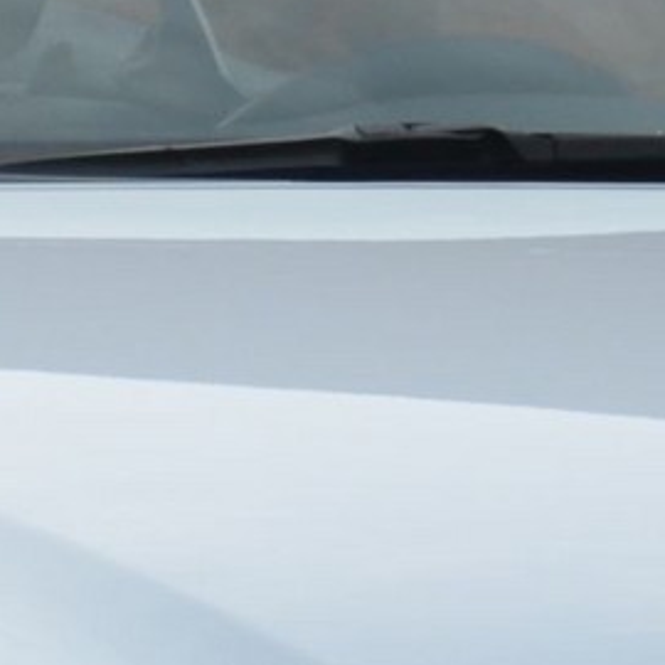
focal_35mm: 1318
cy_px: 672
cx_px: -155
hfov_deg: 1.3
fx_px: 28646
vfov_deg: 1.3
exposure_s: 1/1600
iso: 400
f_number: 5.6
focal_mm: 112
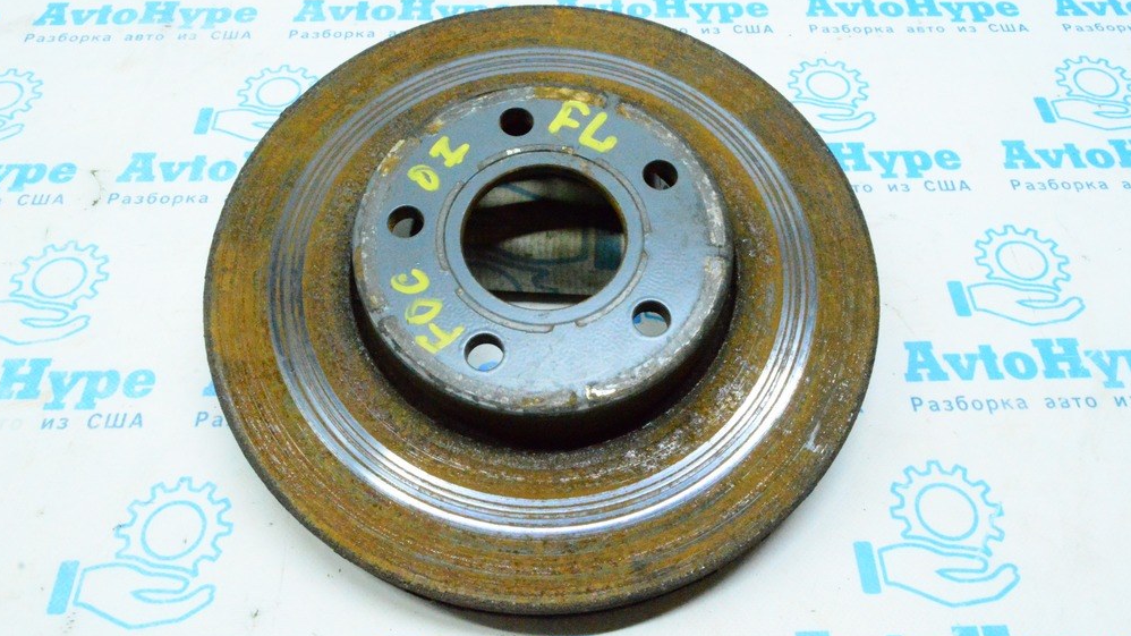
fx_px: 870
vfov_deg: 40.2
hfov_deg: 66.1
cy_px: 325
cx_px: 552
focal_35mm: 29
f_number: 22
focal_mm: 18
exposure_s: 1/50
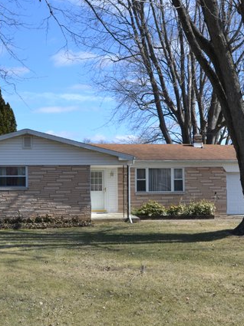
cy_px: 160
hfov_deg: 27.4
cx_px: 142
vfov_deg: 36.2
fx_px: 499
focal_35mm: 53
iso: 100
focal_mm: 22
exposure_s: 1/250
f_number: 7.1
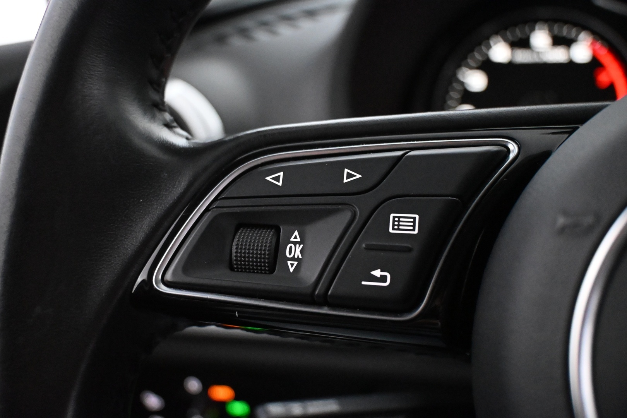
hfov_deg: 46.4
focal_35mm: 42
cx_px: 314
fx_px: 731
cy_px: 209
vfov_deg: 31.9
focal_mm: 28
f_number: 4.5
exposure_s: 1/60
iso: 9000
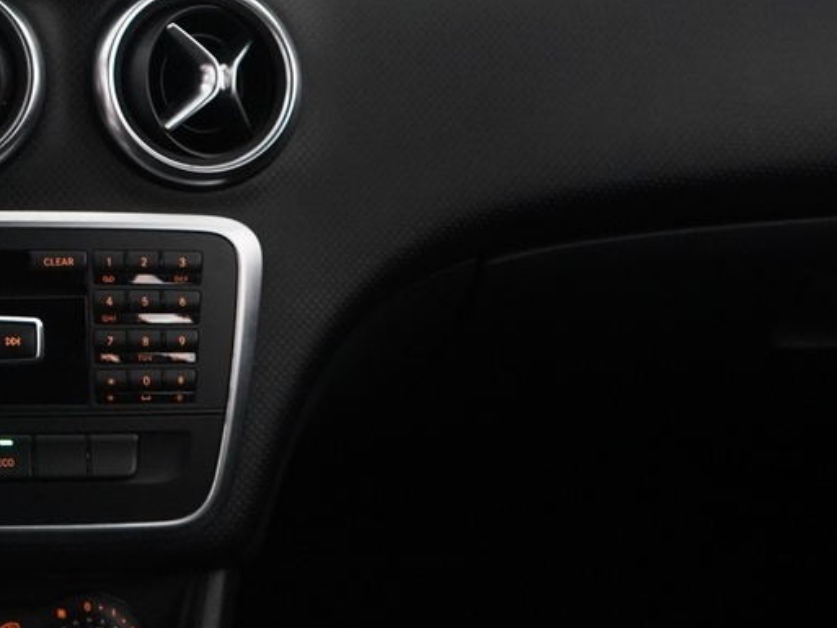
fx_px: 2056
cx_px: -263
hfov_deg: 20.9
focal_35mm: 85
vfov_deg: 17.2
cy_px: 130
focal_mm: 28
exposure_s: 1/60
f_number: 3.5
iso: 4000
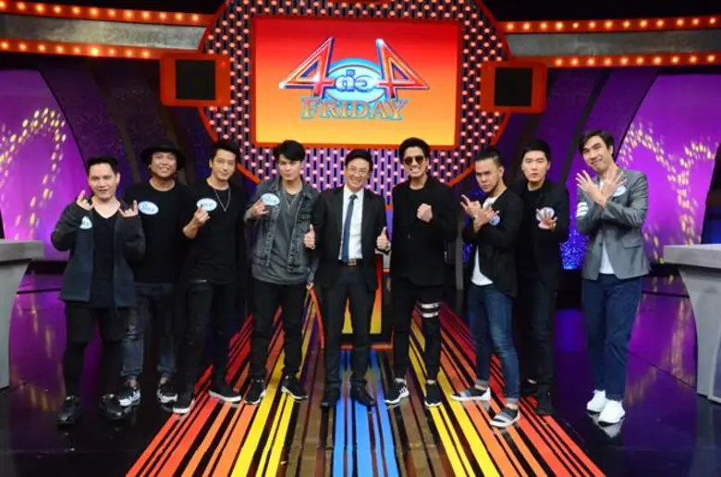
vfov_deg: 35.3
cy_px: 238
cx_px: 360
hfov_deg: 51.4
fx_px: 749
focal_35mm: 38
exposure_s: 1/160
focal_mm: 25
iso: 6400
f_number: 14
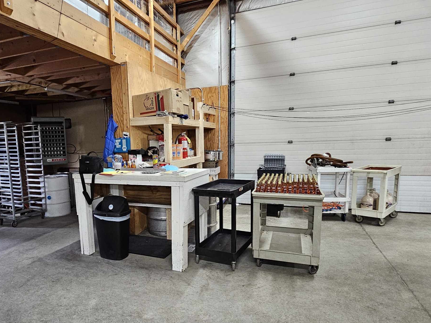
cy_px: 186
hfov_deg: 74.7
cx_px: 154
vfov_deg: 60.8
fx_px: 274
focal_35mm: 22
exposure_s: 1/77.4
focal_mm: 2.2
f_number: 2.2
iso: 320
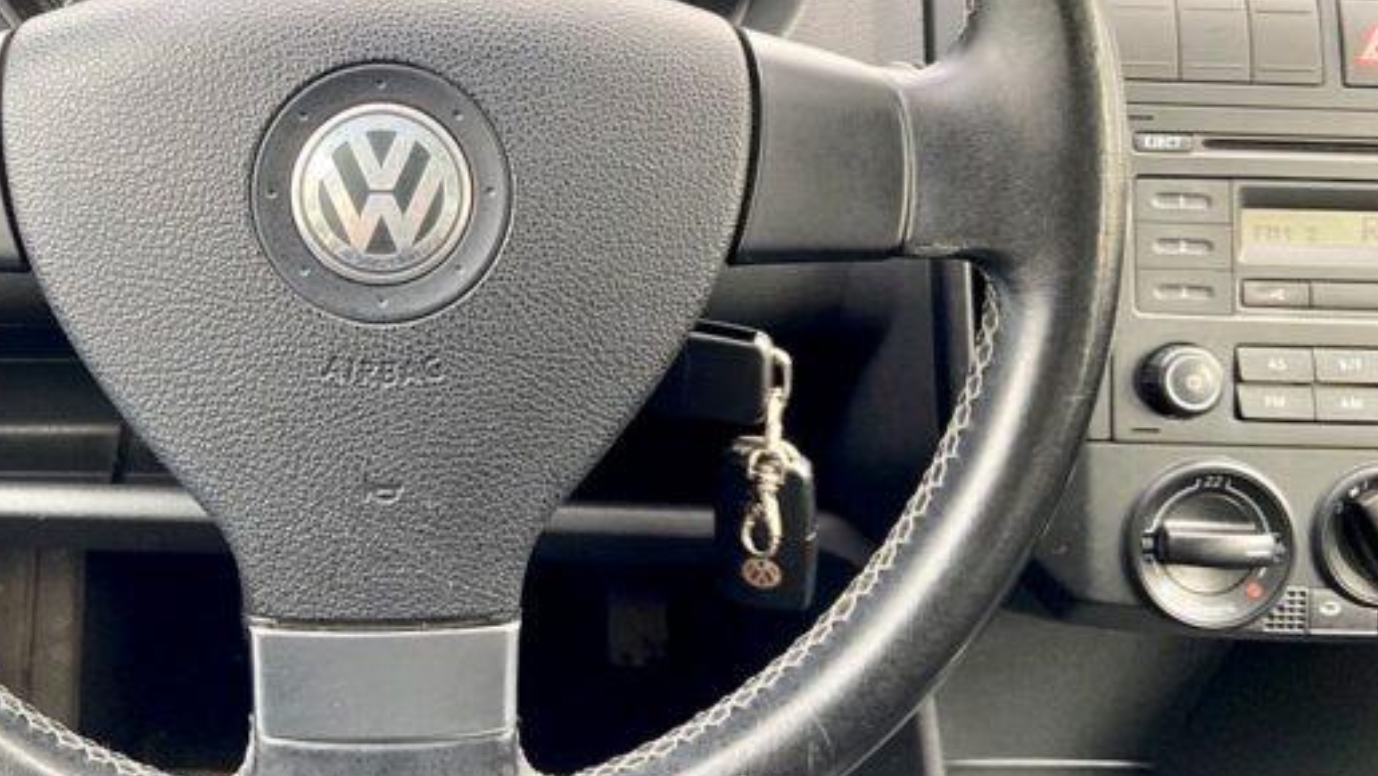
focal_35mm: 44
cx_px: 391
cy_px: 182
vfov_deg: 26.7
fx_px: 1608
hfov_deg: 45.2
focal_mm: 4.25
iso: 125
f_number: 1.8
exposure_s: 1/115
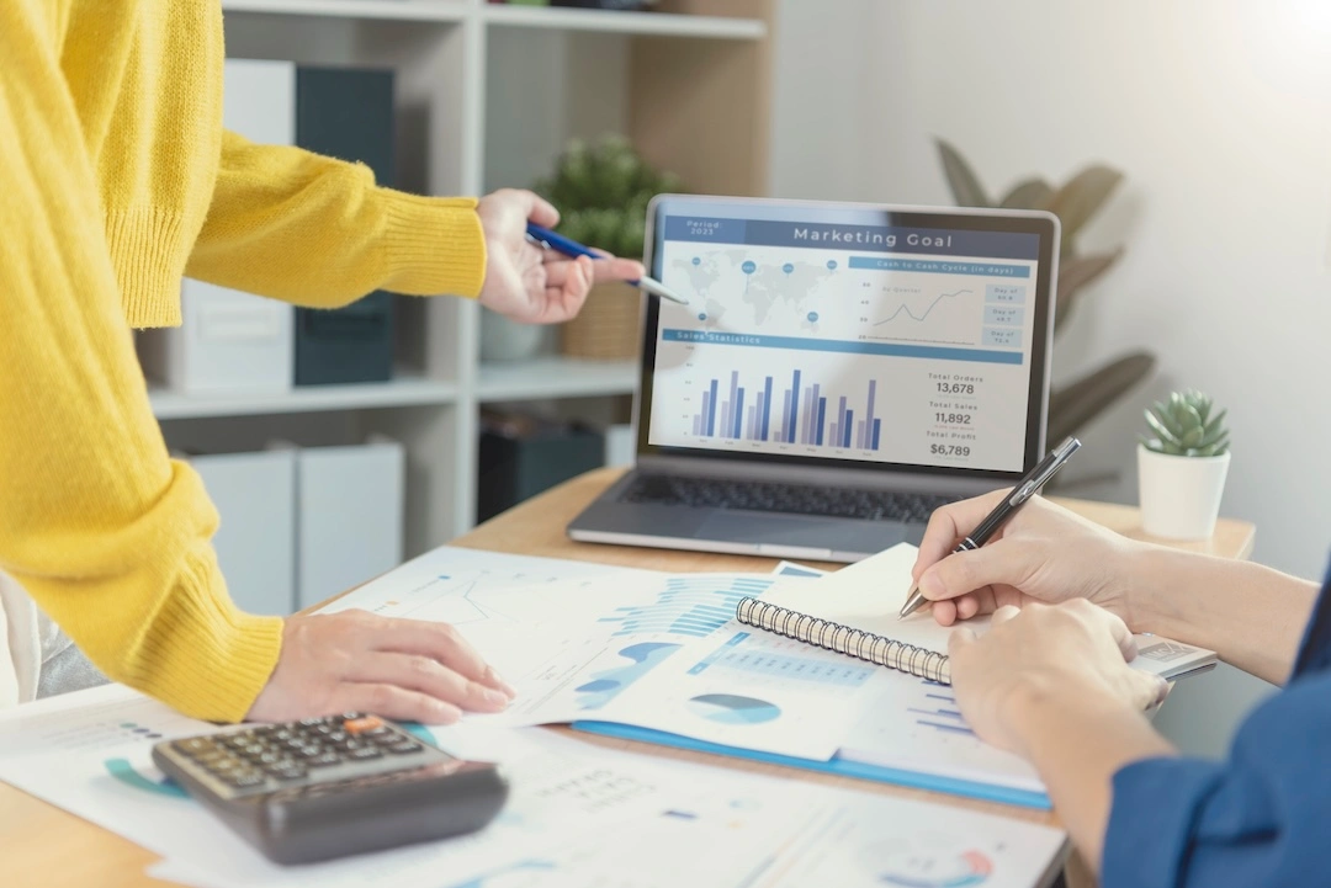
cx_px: 666
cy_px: 444
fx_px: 1849
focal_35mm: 50
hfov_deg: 39.6
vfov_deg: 27.0
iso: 250
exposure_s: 1/125
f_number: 2.8
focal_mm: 50
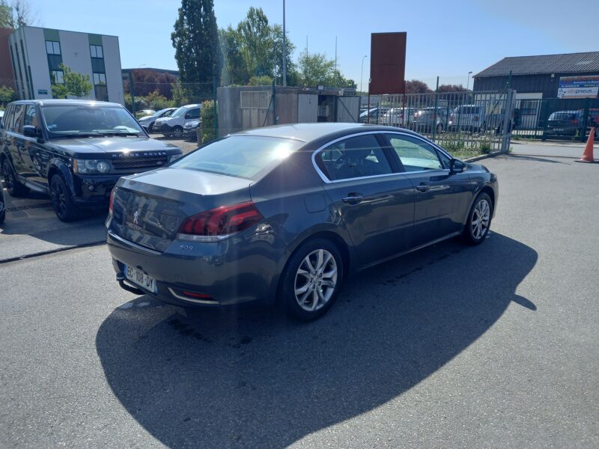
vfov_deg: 54.9
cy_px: 224
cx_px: 300
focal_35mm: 25
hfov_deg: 69.4
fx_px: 433
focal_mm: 4.6
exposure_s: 1/697
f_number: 2
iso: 32
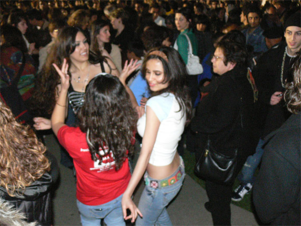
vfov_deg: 40.7
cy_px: 113
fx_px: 304
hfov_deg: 52.6
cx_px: 150
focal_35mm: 35
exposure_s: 1/15
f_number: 2.8
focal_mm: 7.4
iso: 400
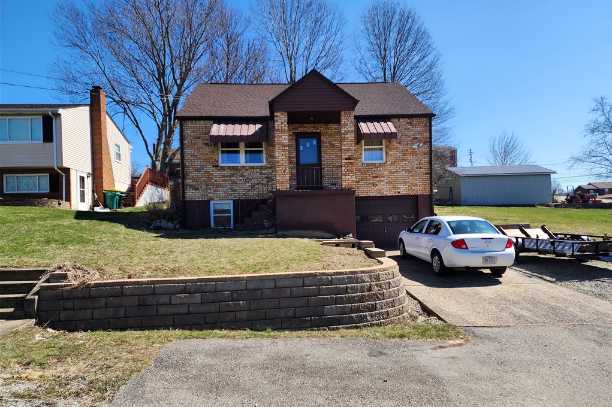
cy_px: 222
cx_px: 306
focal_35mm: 24
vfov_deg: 53.0
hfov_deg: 73.8
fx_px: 408
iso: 12
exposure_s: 1/781
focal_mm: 6.4
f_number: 1.8
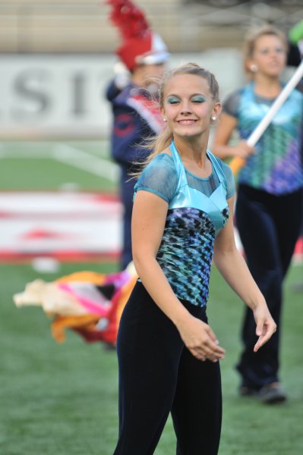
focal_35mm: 300
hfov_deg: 4.6
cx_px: 152
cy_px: 228
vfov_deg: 6.9
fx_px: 3794
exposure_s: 1/400
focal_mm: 200
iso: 200
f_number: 2.8
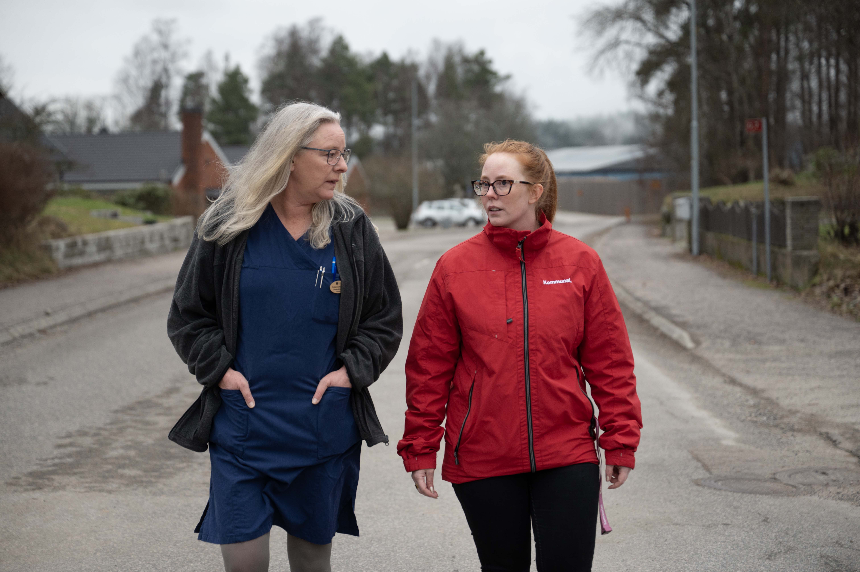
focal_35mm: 70
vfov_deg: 19.4
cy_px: 286
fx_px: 1671
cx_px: 430
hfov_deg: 28.9
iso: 800
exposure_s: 1/500
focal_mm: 70
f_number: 3.2
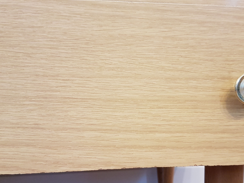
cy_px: 103
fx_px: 268
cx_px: 143
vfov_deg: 37.7
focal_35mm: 38
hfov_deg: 48.8
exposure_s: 1/25
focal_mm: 4.2
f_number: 1.7
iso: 200
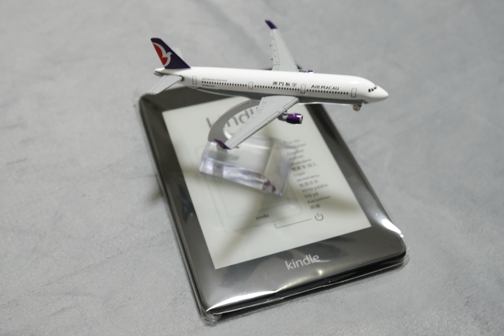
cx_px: 252
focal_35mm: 40
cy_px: 168
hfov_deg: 48.4
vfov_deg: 33.4
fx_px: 560
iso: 3200
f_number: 4
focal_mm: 26.5
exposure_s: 1/12
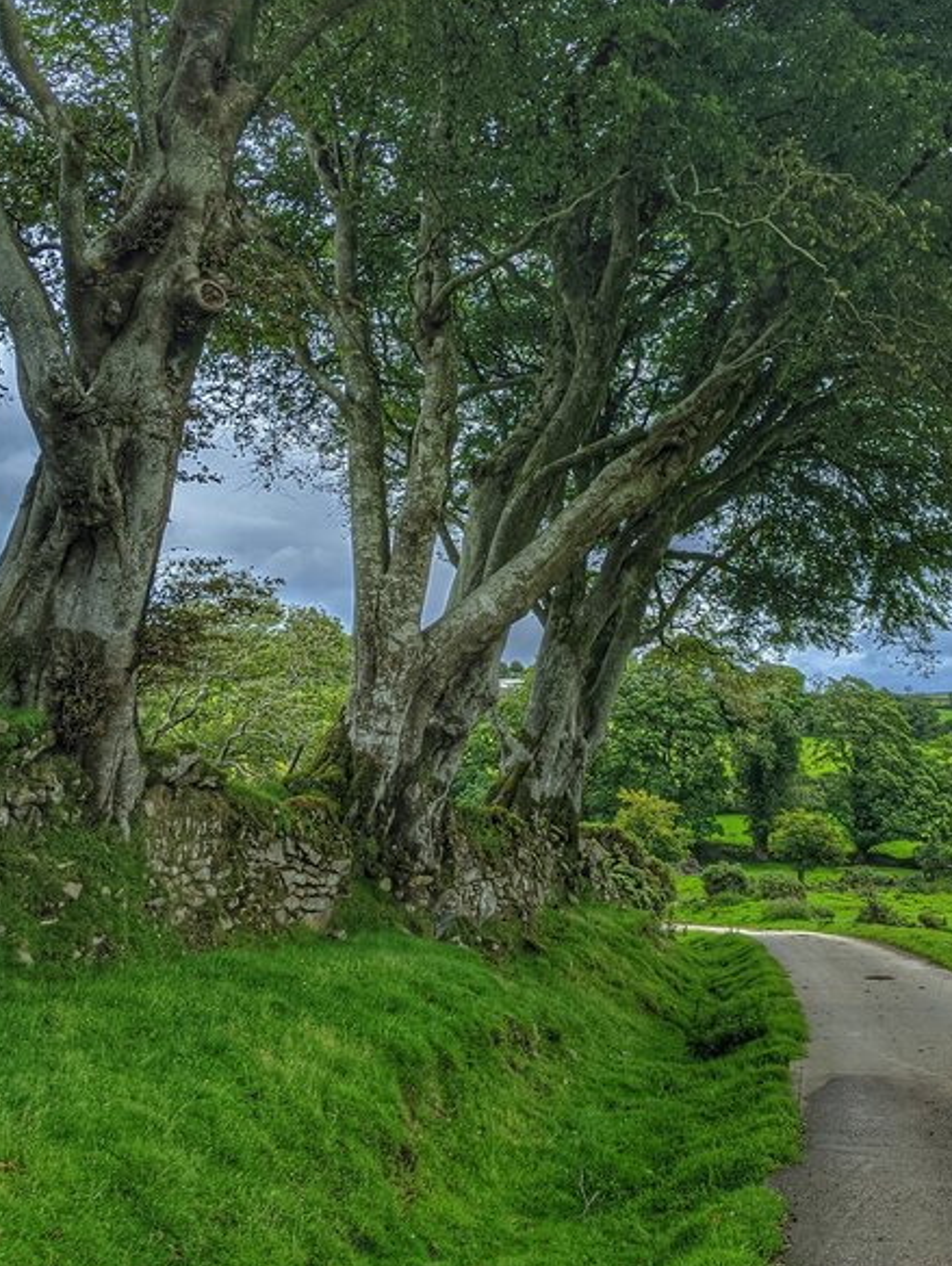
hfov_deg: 42.9
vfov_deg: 54.9
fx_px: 1208
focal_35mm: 33
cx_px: 540
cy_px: 505
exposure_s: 1/1957
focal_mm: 4.44
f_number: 1.8
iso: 54
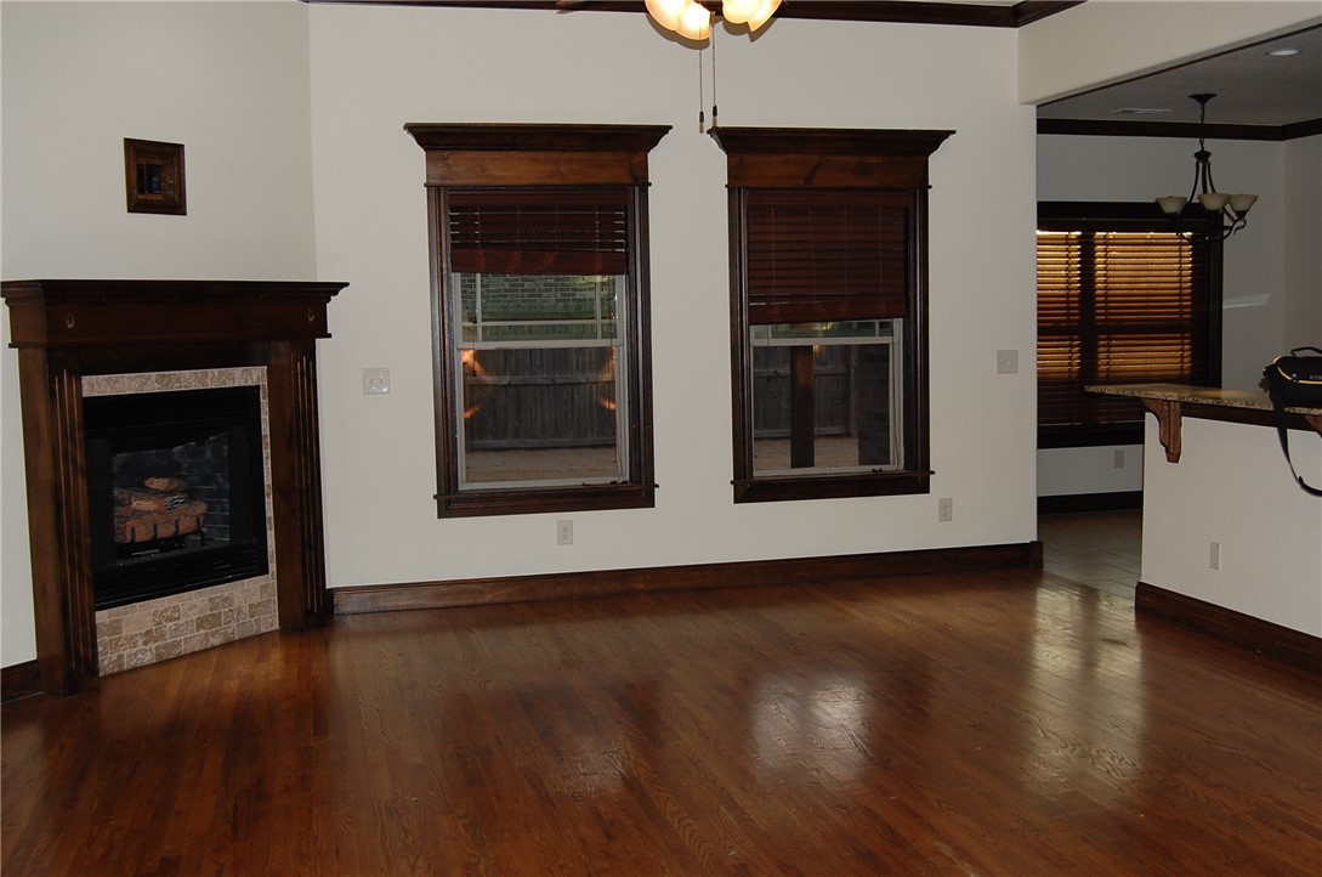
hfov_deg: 49.6
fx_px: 1430
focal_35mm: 39
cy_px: 438
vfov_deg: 34.1
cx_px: 661
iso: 320
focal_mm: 26
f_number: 5.6
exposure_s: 1/125
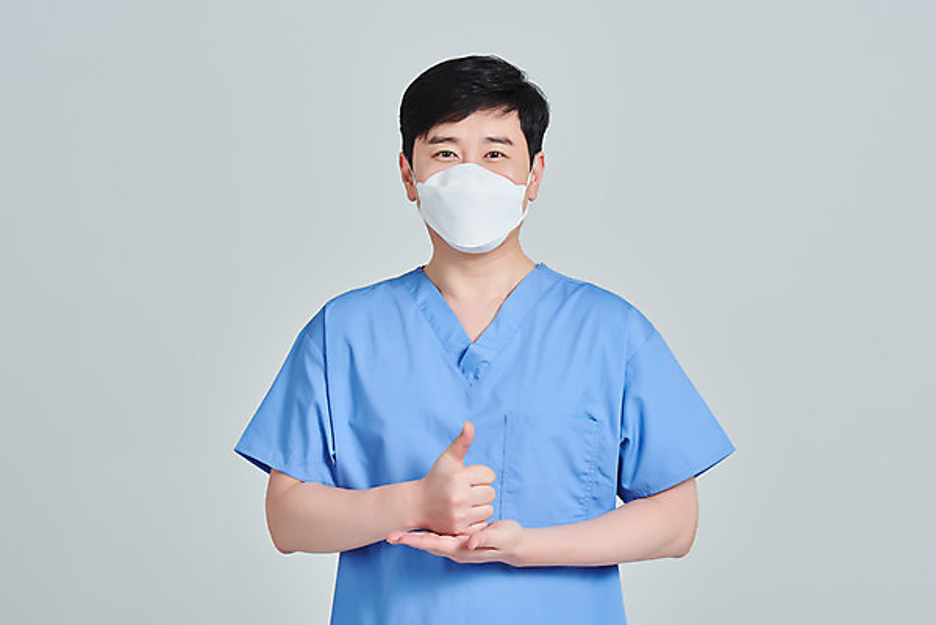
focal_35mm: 105
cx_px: 468
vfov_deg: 13.1
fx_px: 2731
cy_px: 312
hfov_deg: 19.4
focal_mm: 105
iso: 100
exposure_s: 1/125
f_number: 14
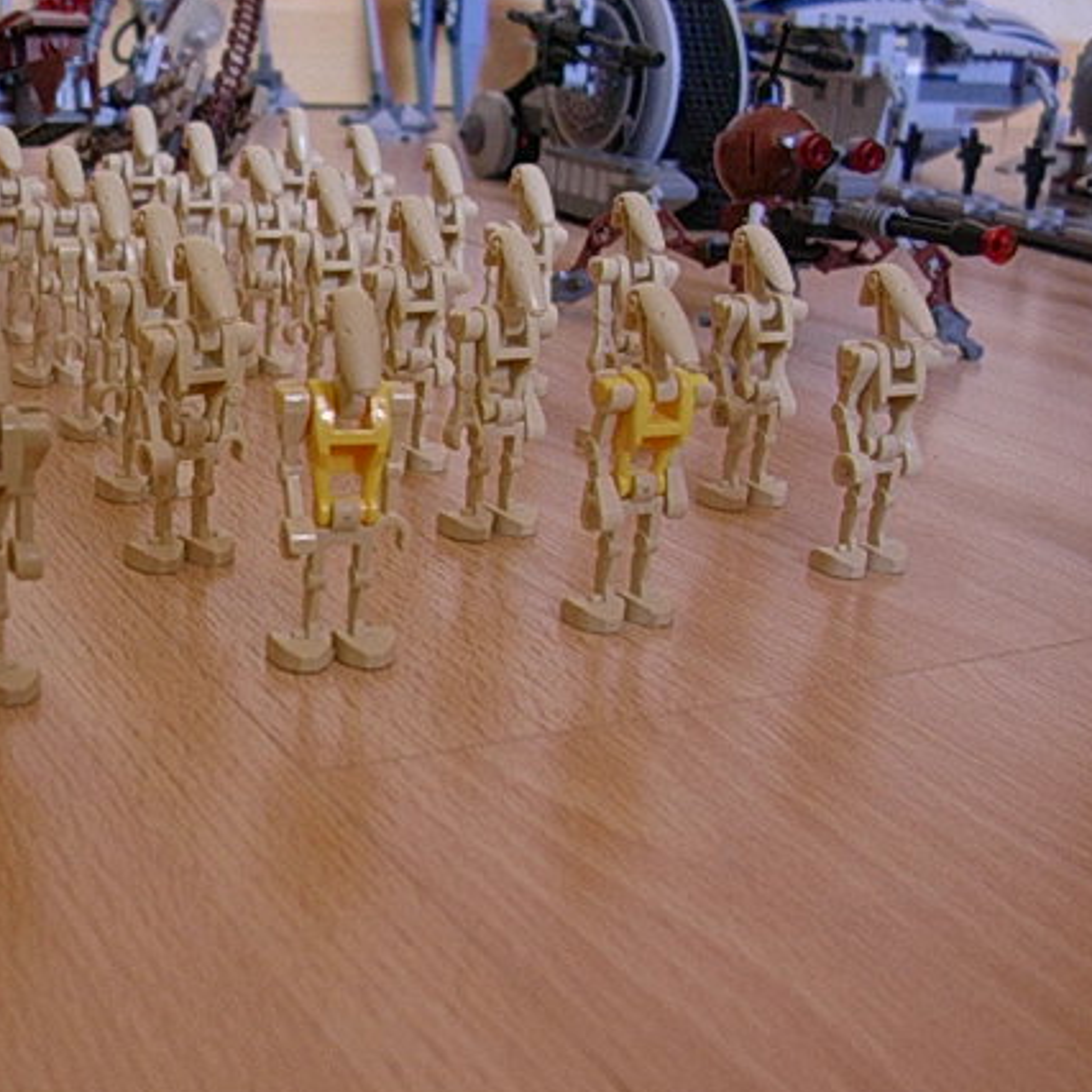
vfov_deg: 34.7
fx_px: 1749
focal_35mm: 49
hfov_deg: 34.3
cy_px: 558
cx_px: 340
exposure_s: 1/8
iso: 70
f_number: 2.7
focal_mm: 5.6
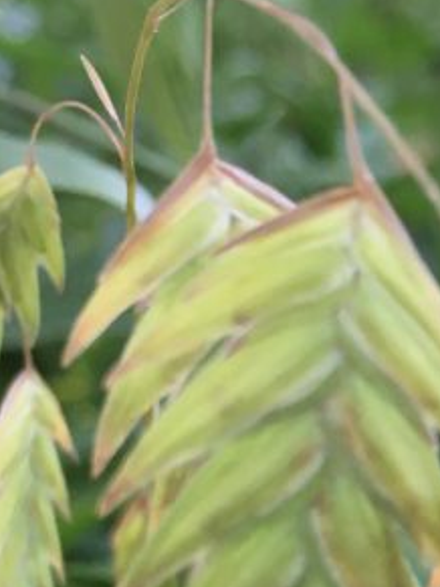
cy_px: 597
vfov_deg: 18.7
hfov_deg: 13.9
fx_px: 1730
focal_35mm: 102
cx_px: 579
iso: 25
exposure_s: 1/30
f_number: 2.2
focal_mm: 4.15
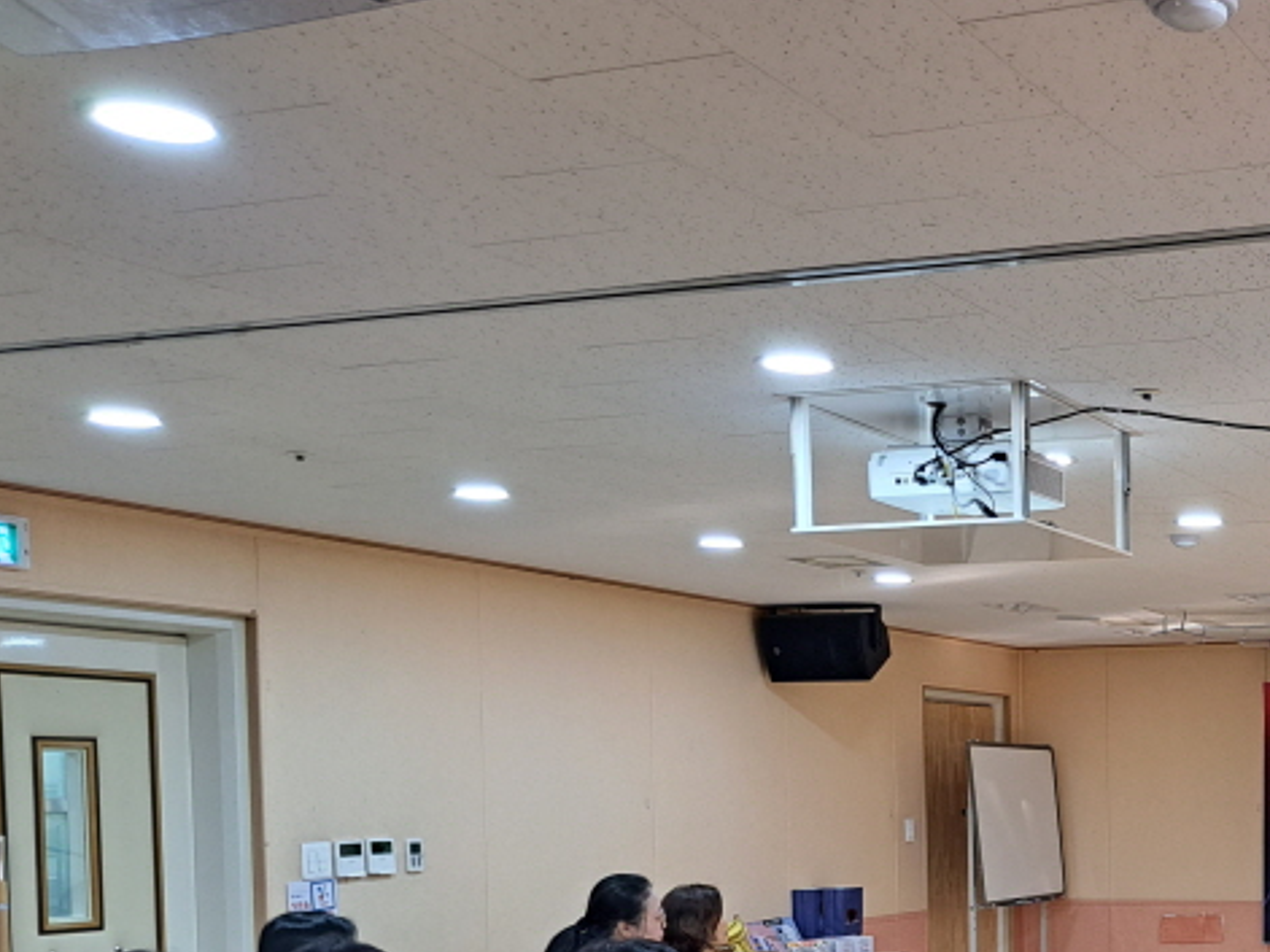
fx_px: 1871
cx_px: 1278
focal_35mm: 51
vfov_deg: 27.4
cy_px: 885
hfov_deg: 34.1
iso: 125
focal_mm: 5.23
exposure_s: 1/60
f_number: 1.8
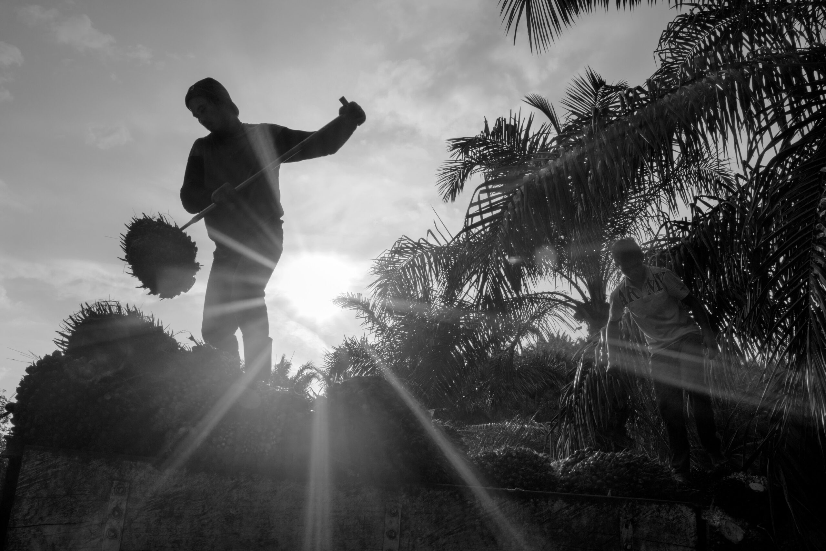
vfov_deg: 37.9
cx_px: 413
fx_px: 803
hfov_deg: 54.4
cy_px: 276
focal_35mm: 35
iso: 500
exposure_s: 1/400
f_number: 22
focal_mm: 35
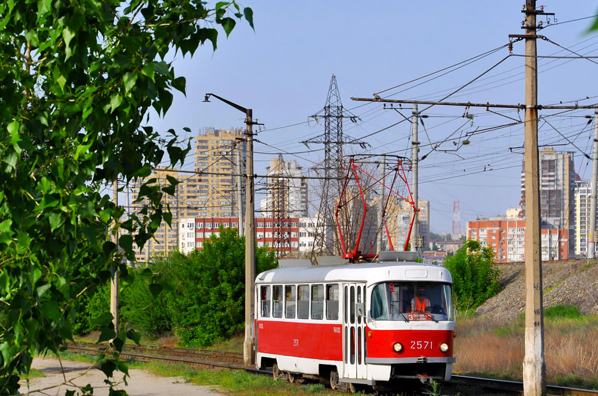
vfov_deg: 9.9
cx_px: 365
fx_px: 2289
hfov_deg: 14.9
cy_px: 245
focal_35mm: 138
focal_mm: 66
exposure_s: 1/500
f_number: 7.1
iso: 200
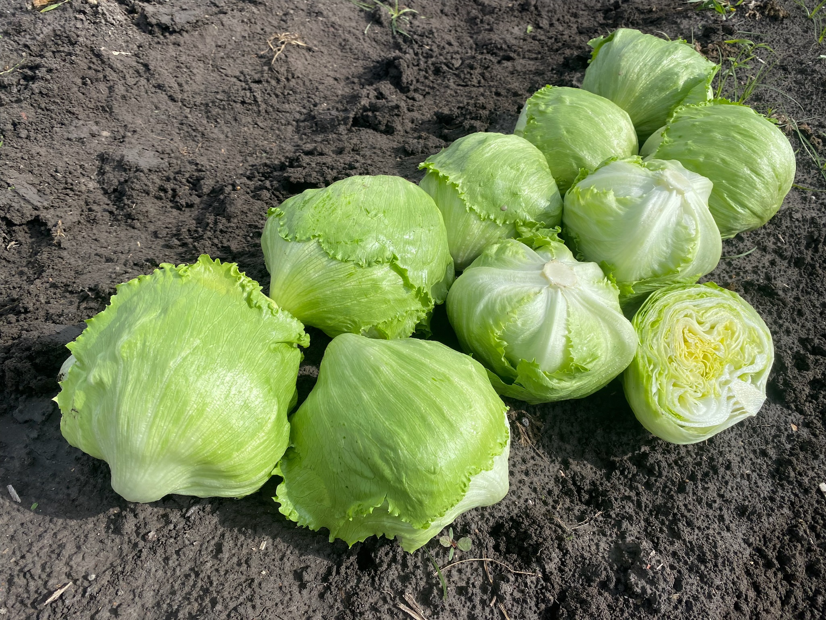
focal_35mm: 26
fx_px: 620
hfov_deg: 67.3
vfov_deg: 53.1
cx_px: 413
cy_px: 310
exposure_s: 1/3205
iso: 32
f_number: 1.8
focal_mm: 4.25
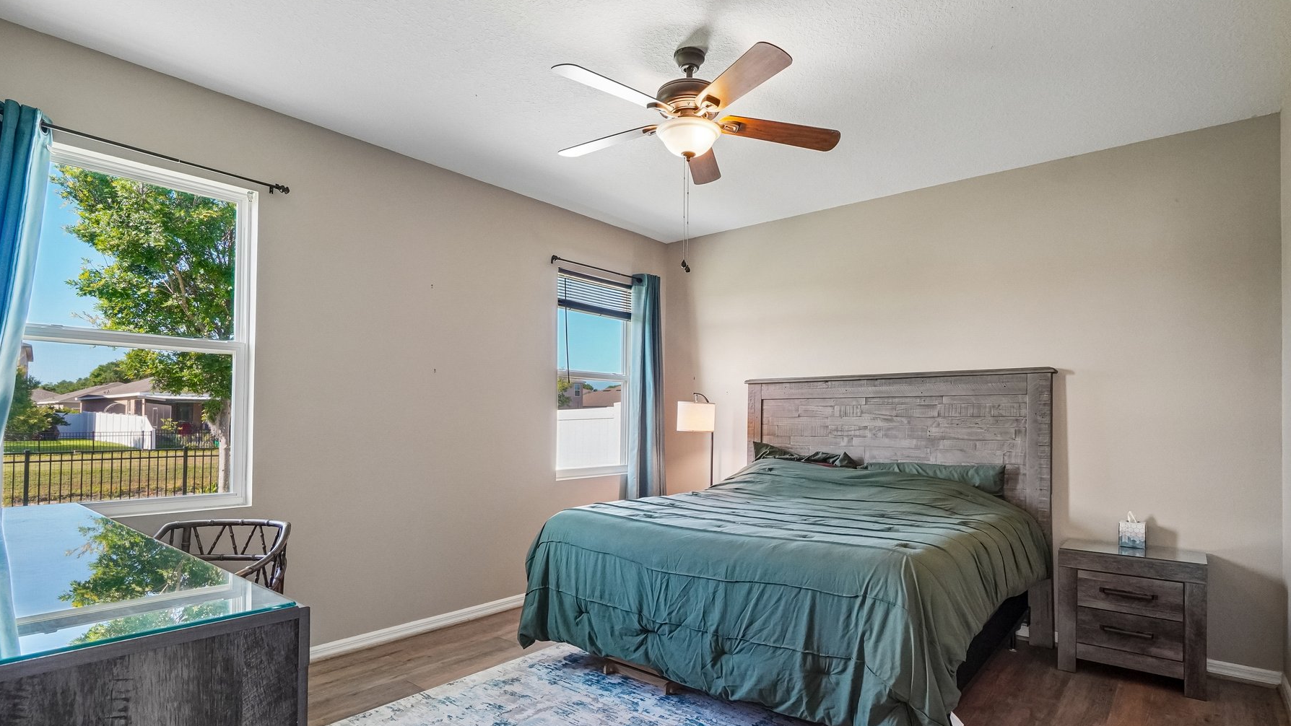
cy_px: 425
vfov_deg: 60.6
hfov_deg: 92.6
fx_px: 616
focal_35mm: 18
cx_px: 679
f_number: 8
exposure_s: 1/30
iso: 640
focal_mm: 10
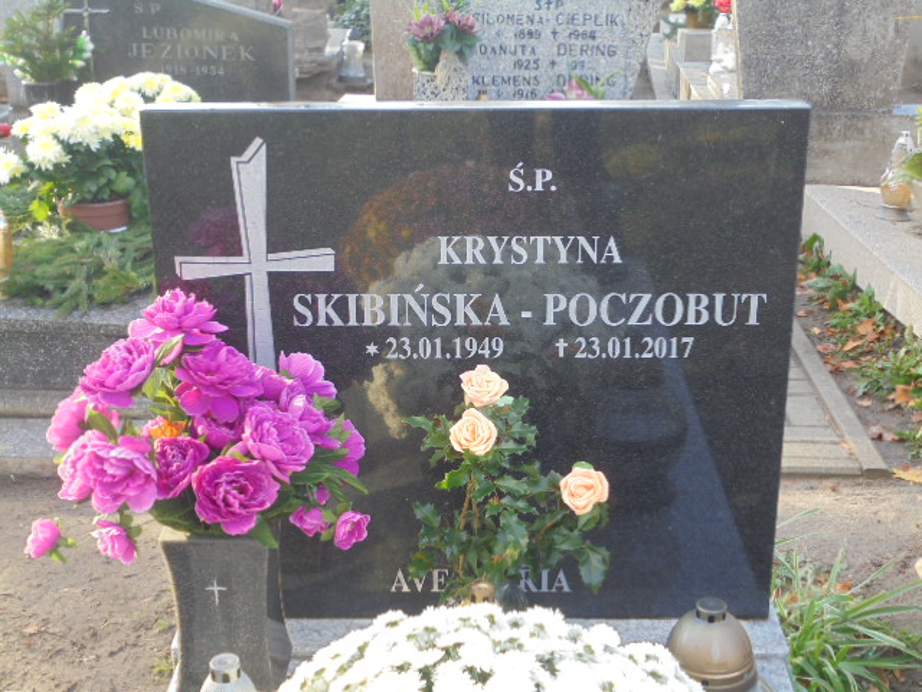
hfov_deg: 38.9
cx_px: 461
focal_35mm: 49
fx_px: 1305
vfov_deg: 29.7
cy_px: 346
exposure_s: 1/30
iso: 100
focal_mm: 8.9
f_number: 4.8
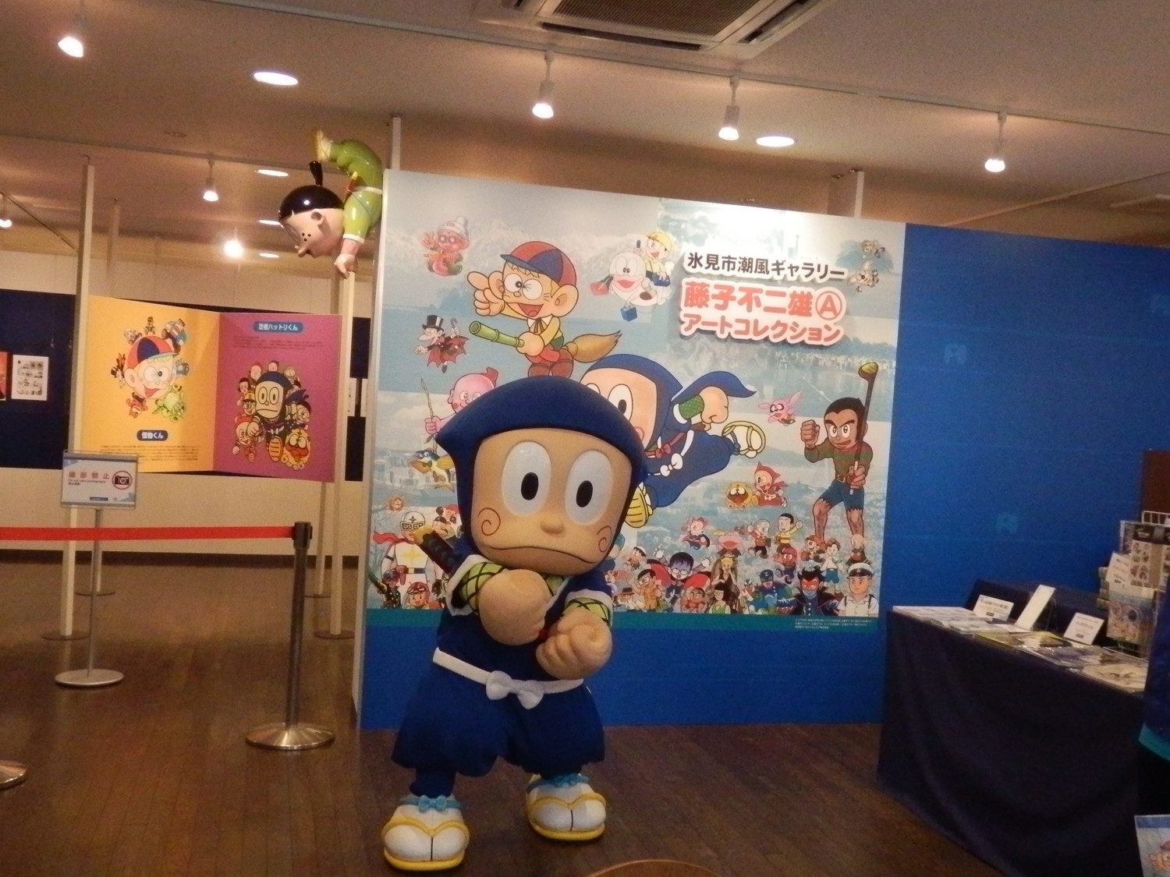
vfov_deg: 42.9
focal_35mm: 33
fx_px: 1115
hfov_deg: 55.4
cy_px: 438
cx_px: 585
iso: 1600
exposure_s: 1/250
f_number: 3.4
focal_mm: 6
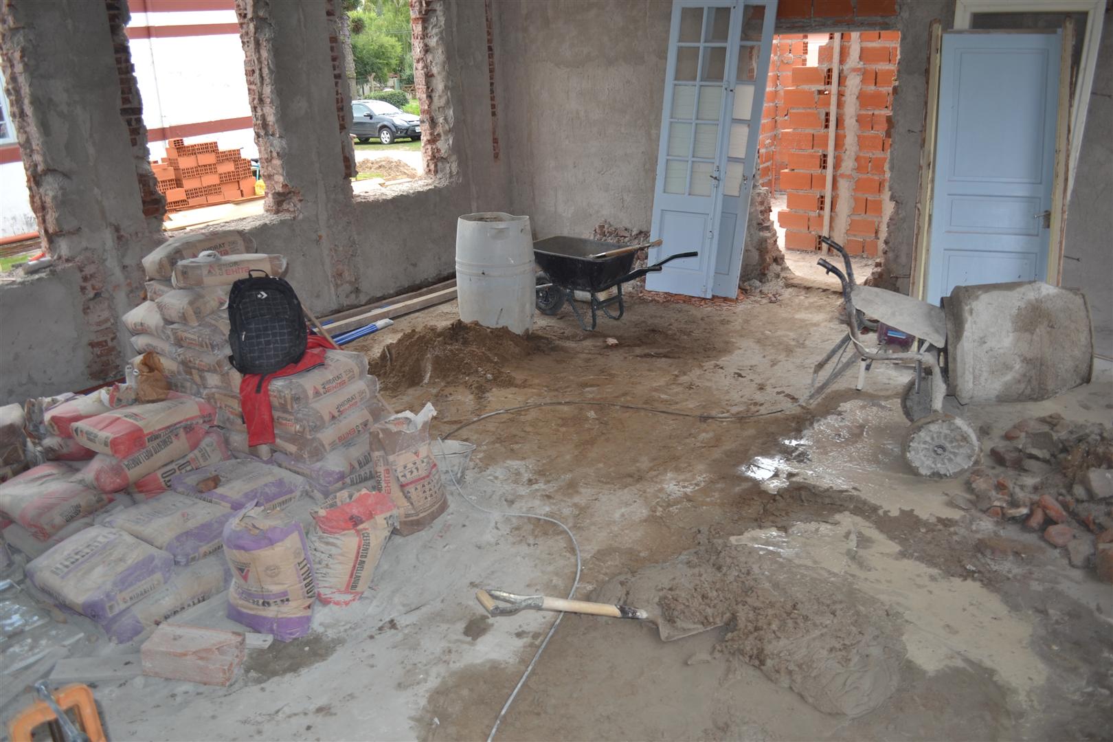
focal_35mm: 27
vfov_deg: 47.9
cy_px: 371
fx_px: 835
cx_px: 556
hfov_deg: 67.4
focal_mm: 18
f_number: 4
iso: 125
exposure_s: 1/125
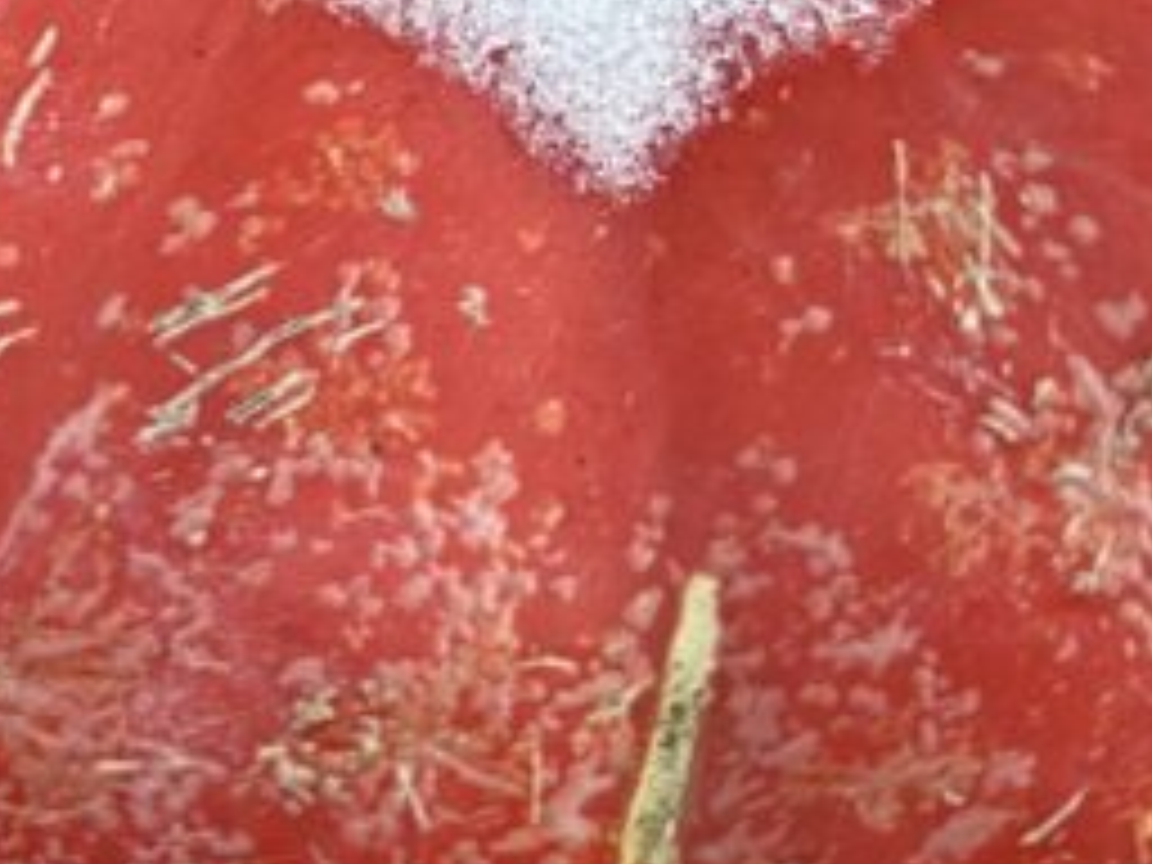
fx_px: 3195
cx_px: -63
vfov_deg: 14.2
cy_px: -508
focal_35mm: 96
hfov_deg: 19.7
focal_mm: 6.86
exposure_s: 1/121
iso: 100
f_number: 1.78
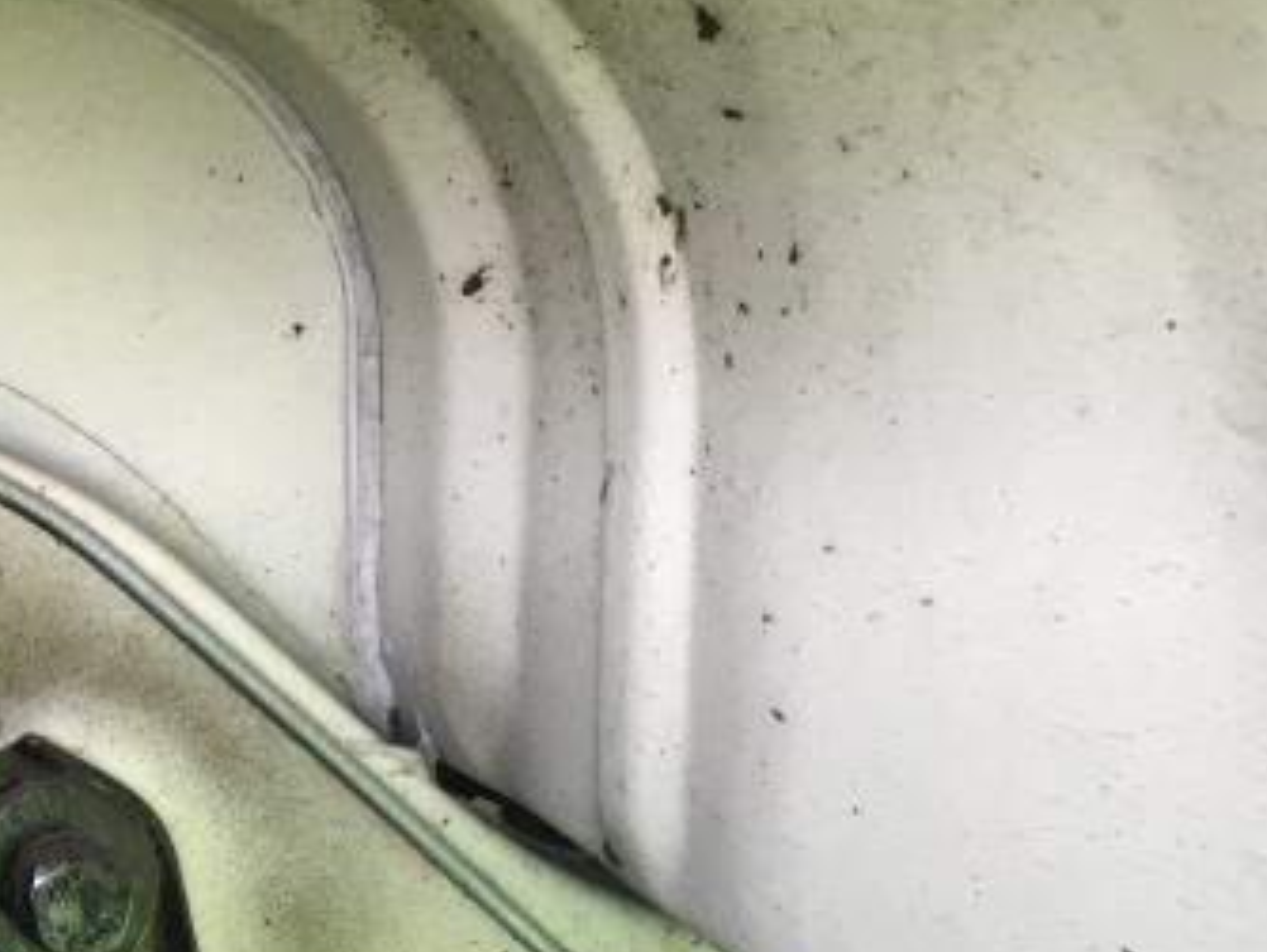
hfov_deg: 27.9
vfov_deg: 22.6
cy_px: 429
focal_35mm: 65
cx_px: -13
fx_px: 2381
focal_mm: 4.15
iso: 80
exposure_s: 1/33
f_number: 2.2
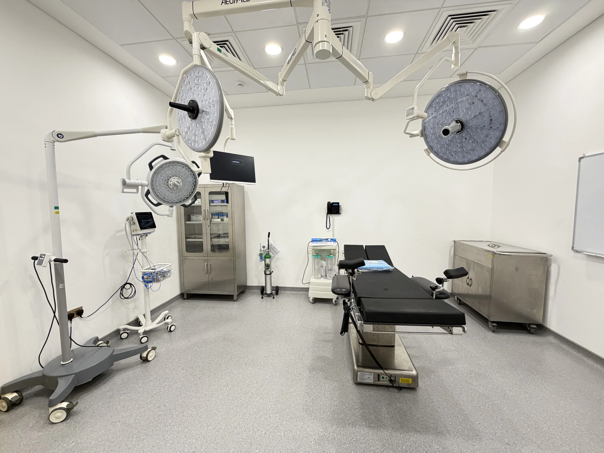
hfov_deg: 102.1
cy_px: 226
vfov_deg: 85.7
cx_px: 302
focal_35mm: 14
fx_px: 244
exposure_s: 1/83
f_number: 2.2
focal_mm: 2.22
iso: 320
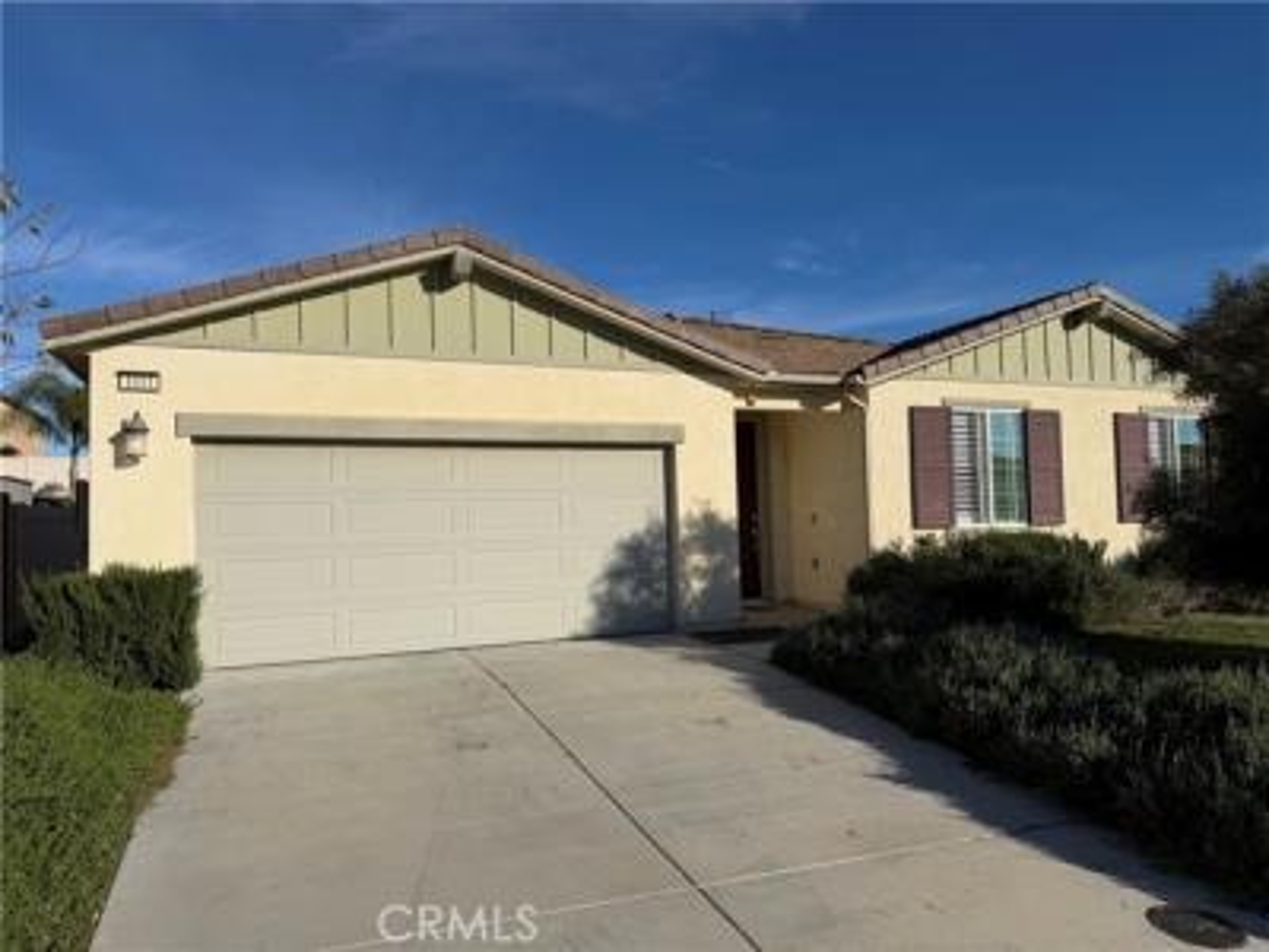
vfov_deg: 56.8
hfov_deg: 71.6
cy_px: 476
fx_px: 880
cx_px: 634
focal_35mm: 24
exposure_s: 1/9091
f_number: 1.78
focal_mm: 6.76
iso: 80
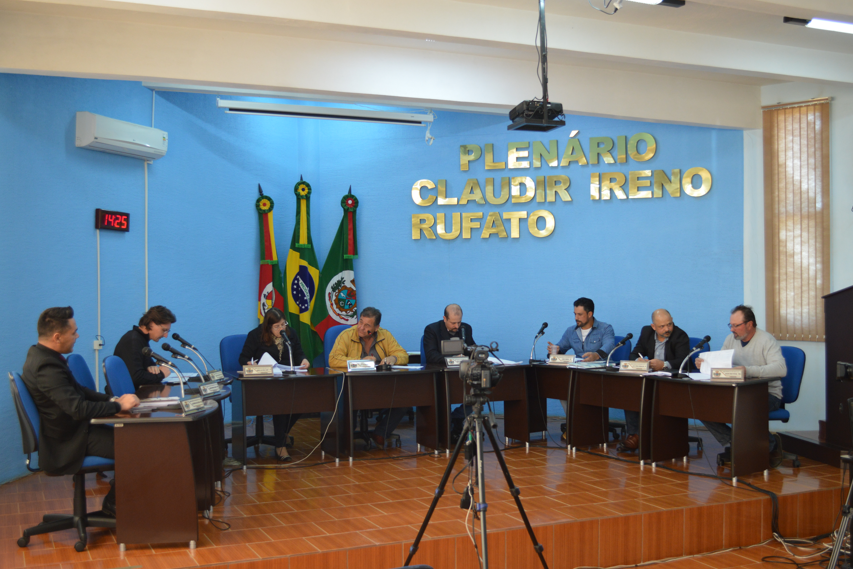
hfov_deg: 48.5
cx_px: 425
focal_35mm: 40
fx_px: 948
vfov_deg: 33.4
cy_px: 278
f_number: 4.2
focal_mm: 26
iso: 640
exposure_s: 1/60
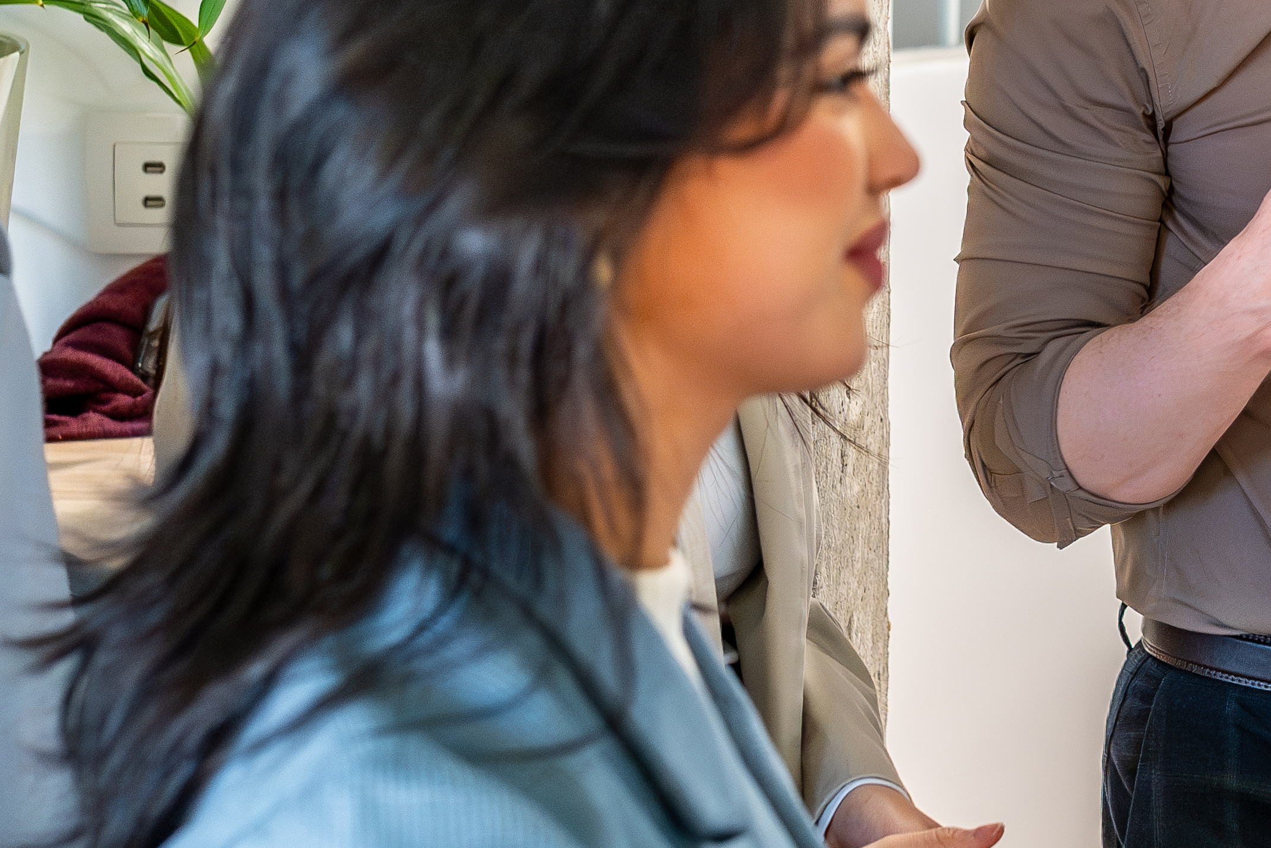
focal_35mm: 115
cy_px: 261
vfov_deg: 11.9
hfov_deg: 17.4
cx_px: 1229
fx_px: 4060
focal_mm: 35
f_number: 2.8
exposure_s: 1/160
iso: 2000
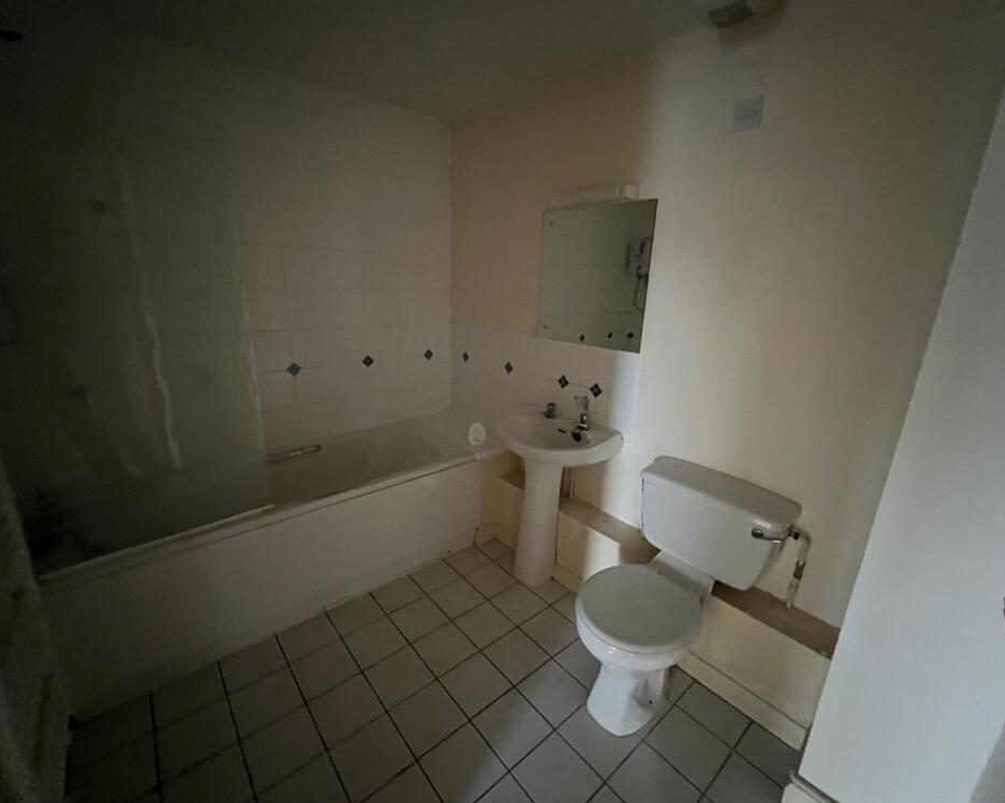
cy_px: 402
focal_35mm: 14
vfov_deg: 88.0
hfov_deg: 100.7
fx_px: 416
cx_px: 500
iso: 1000
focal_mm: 1.57
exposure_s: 1/41
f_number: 1.8
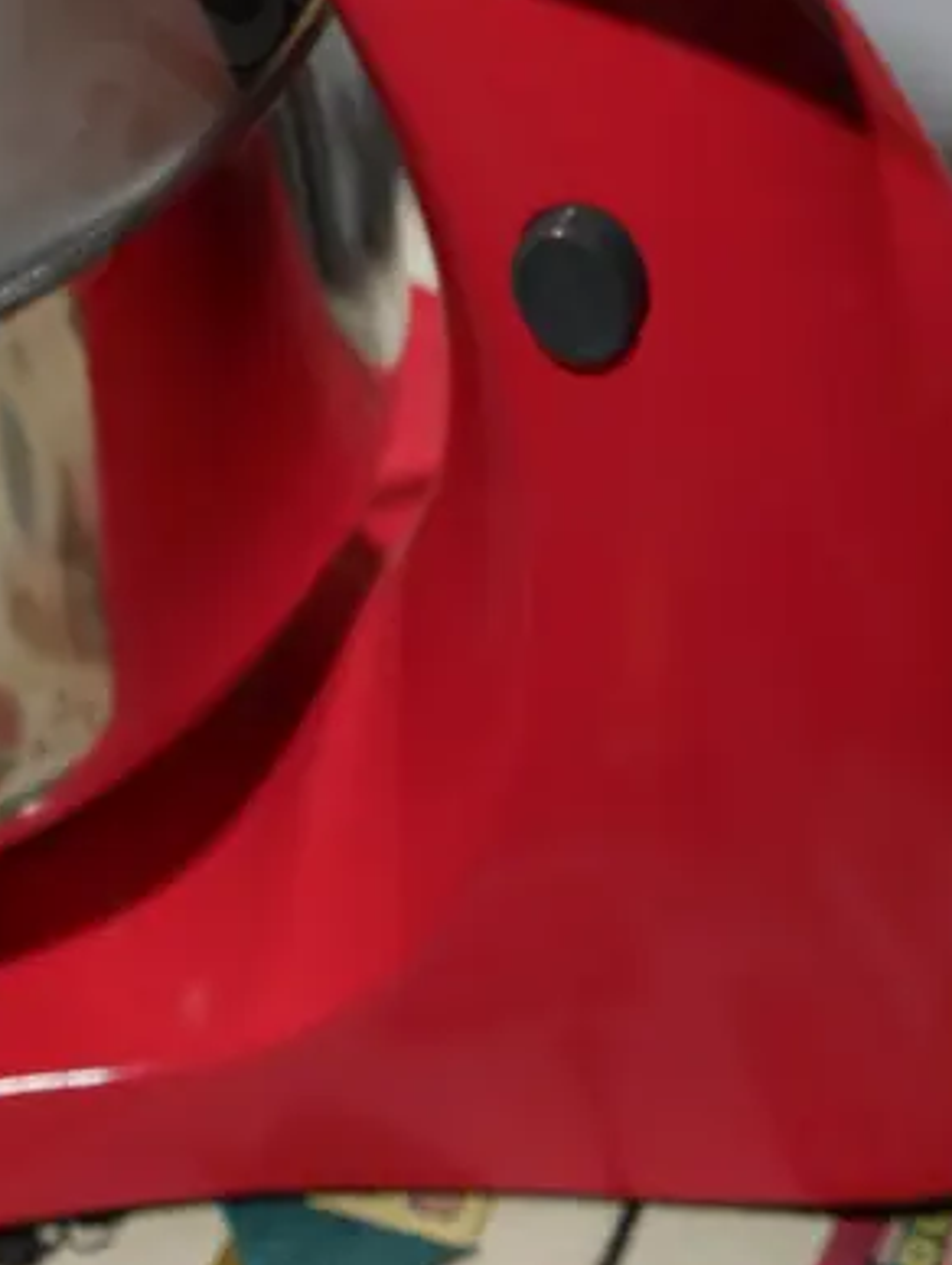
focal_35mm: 116
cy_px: -42
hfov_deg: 12.8
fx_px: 4244
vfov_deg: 16.5
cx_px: 240
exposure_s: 1/60
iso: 200
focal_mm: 22
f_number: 4.7
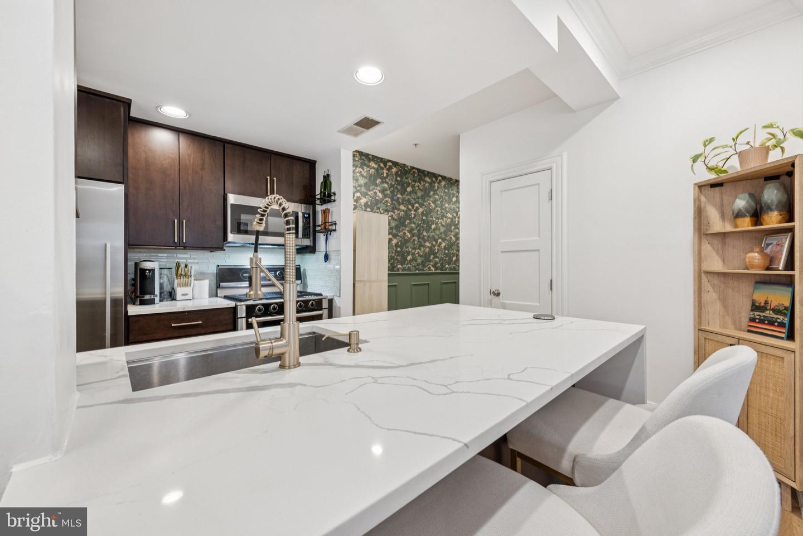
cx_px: 402
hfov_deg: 104.3
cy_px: 268
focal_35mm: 14
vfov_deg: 81.2
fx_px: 312
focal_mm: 14
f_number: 10
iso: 320
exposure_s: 1/3.33
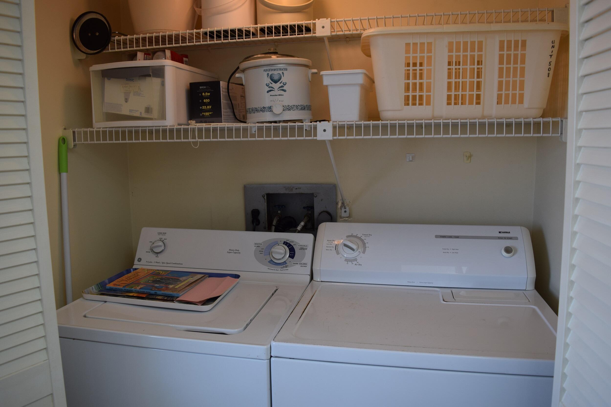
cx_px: 306
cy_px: 204
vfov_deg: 47.9
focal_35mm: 27
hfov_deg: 67.4
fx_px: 458
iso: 400
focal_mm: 18
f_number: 4.5
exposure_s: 1/80
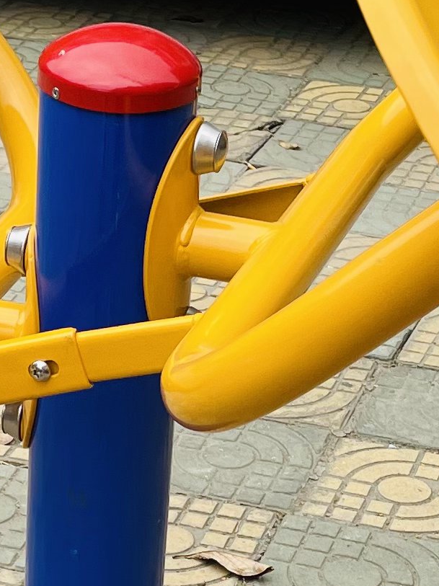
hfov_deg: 11.5
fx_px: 2183
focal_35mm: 129
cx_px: 104
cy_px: 539
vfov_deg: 15.1
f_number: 1.6
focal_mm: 4.2
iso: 32
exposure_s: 1/356
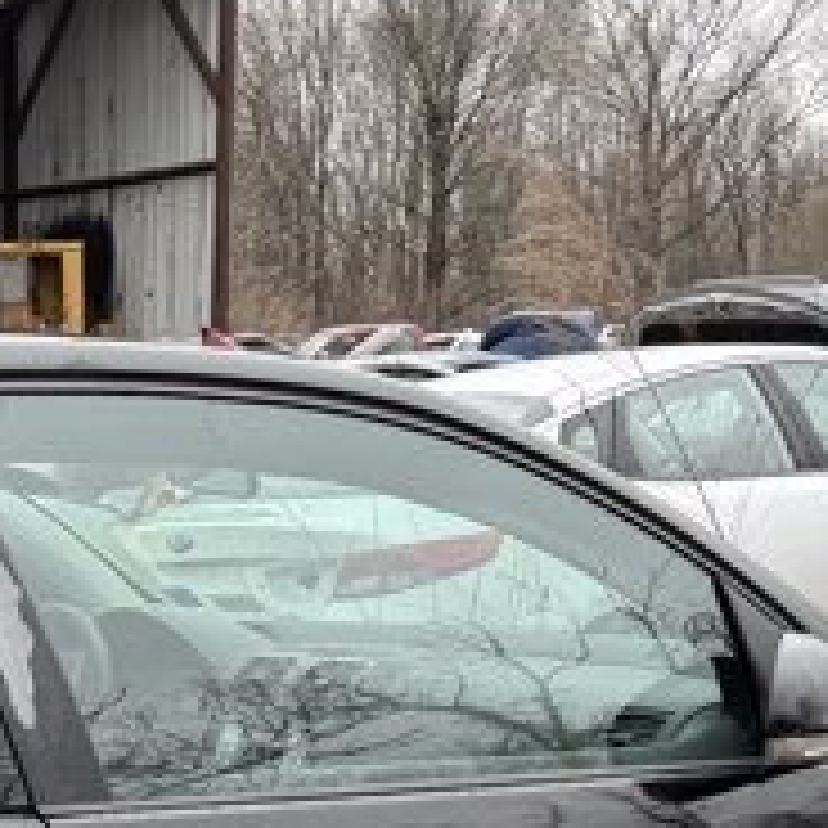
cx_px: -162
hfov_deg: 18.0
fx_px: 2490
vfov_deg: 16.9
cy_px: 1282
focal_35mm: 92
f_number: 1.78
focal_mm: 6.76
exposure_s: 1/507
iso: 80
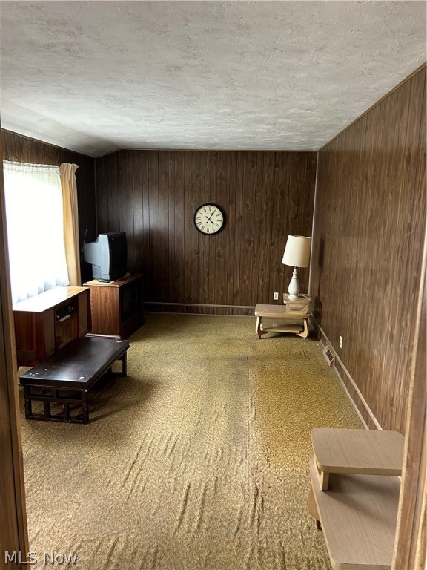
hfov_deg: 53.1
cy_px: 285
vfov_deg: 67.3
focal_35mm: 26
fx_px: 428
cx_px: 214
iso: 250
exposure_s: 1/60
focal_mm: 5.7
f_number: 1.5
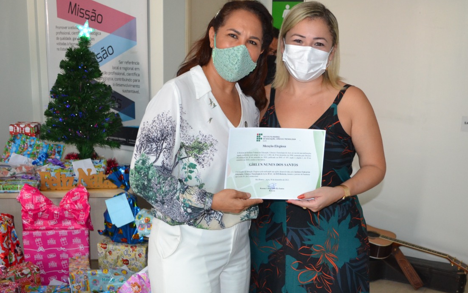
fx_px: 574
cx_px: 269
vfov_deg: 28.5
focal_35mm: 45
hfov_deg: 44.2
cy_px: 185
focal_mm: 20
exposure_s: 1/60
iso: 800
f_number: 3.8
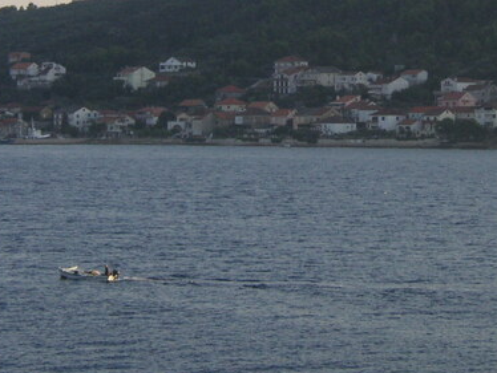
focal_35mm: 186
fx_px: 2672
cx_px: 278
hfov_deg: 10.6
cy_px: -16
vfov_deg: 7.9
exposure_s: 1/250
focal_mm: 14.4
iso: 50
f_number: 4.7
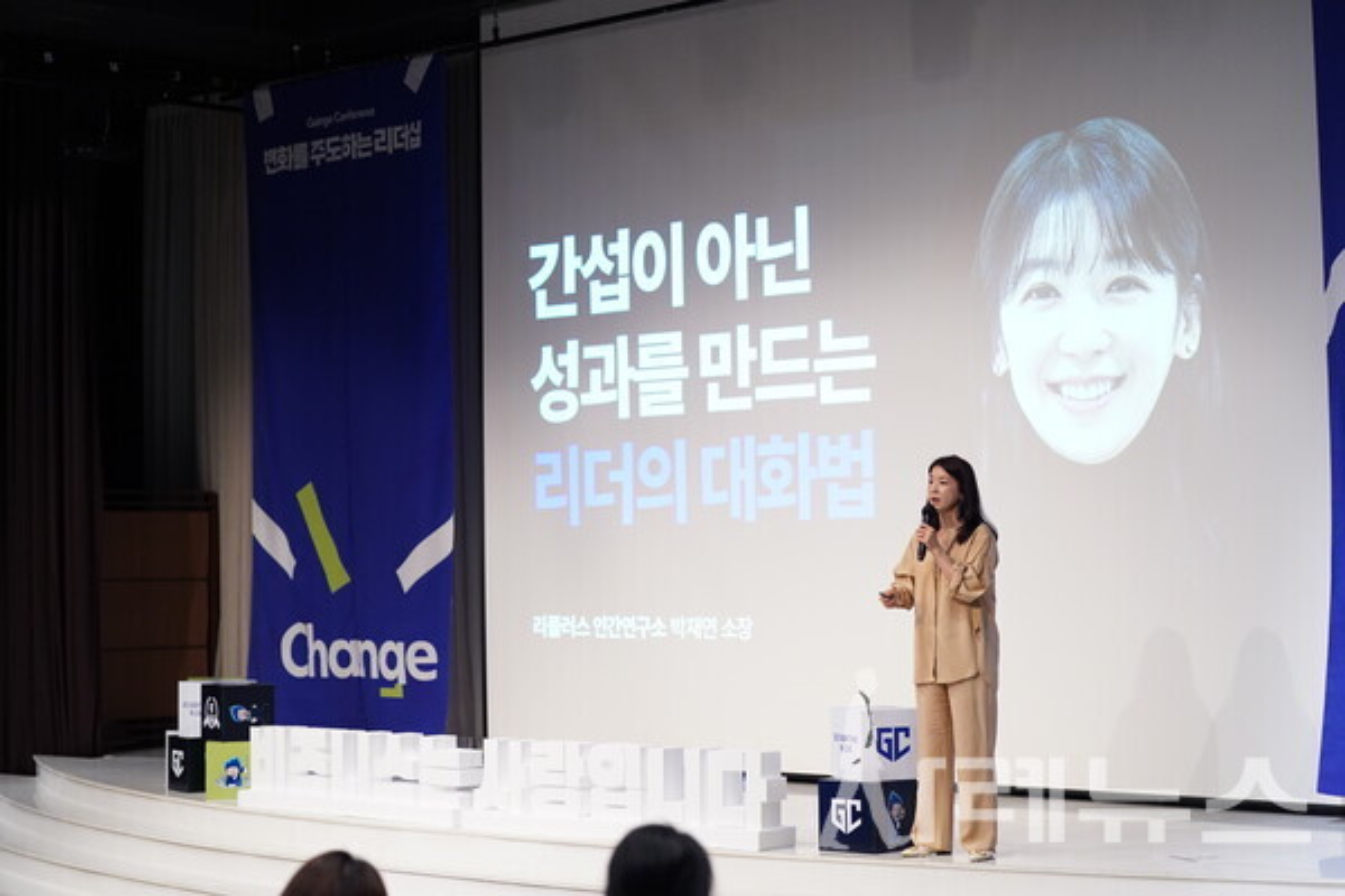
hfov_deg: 28.8
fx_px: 2615
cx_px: 672
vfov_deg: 19.5
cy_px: 448
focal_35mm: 70
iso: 4000
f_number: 2.8
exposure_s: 1/200
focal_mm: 70
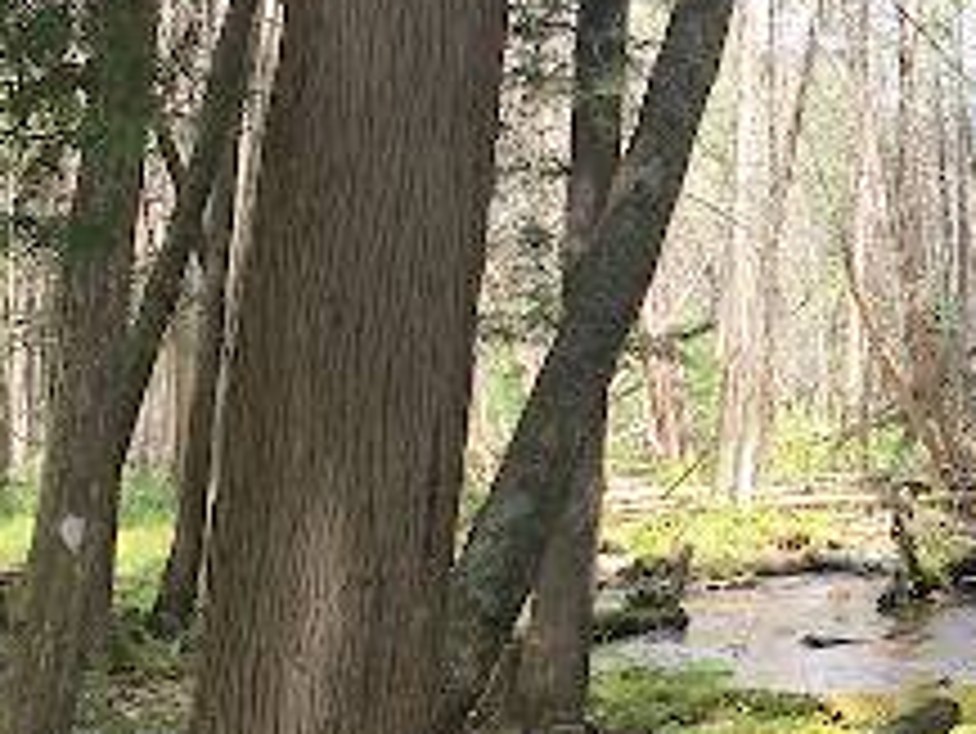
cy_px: 590
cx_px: 1097
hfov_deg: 25.0
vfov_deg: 20.2
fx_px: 2031
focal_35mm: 72
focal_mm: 4.25
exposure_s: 1/122
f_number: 1.8
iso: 40
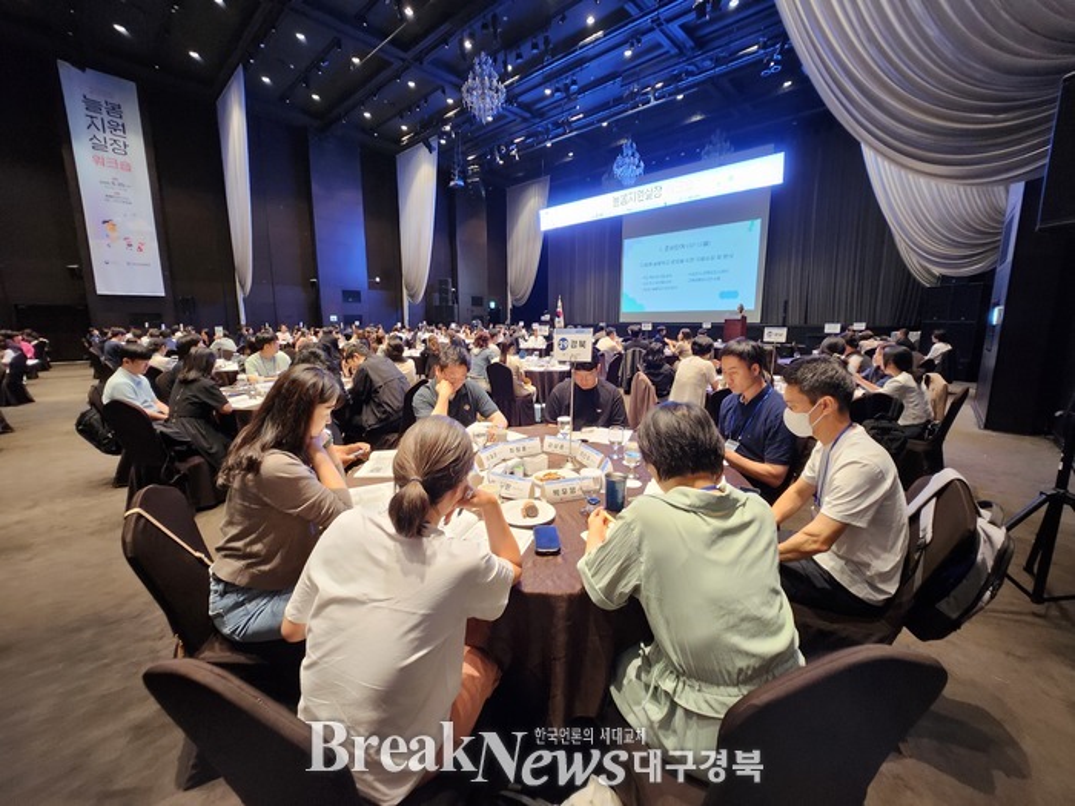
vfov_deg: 89.9
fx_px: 404
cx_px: 538
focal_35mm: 13
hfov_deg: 106.2
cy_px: 403
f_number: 2.2
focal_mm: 1.7
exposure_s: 1/30
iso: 400
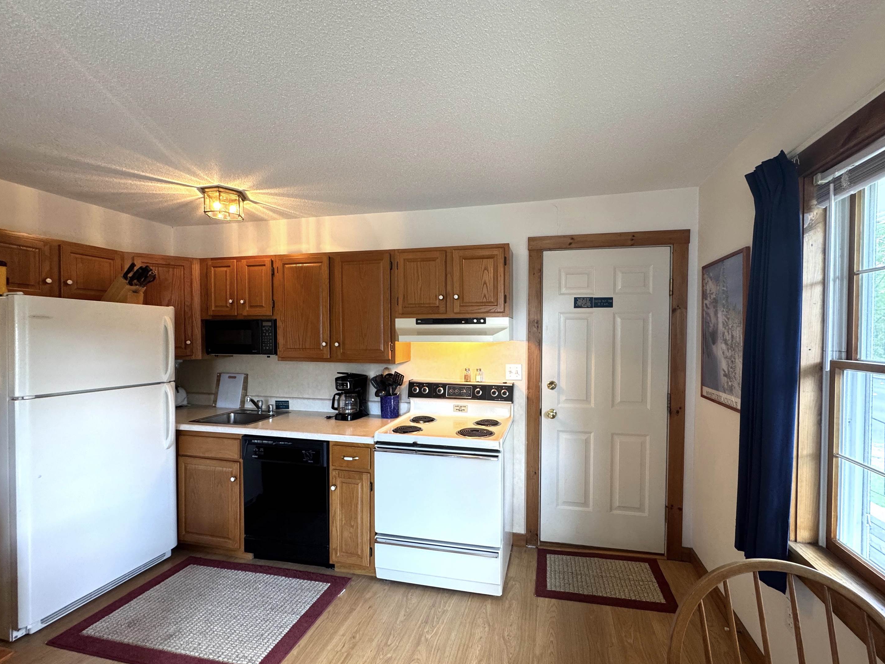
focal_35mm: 15
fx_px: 383
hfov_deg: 98.0
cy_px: 340
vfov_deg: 81.7
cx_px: 471
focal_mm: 2.22
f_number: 2.2
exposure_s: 1/60
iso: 250
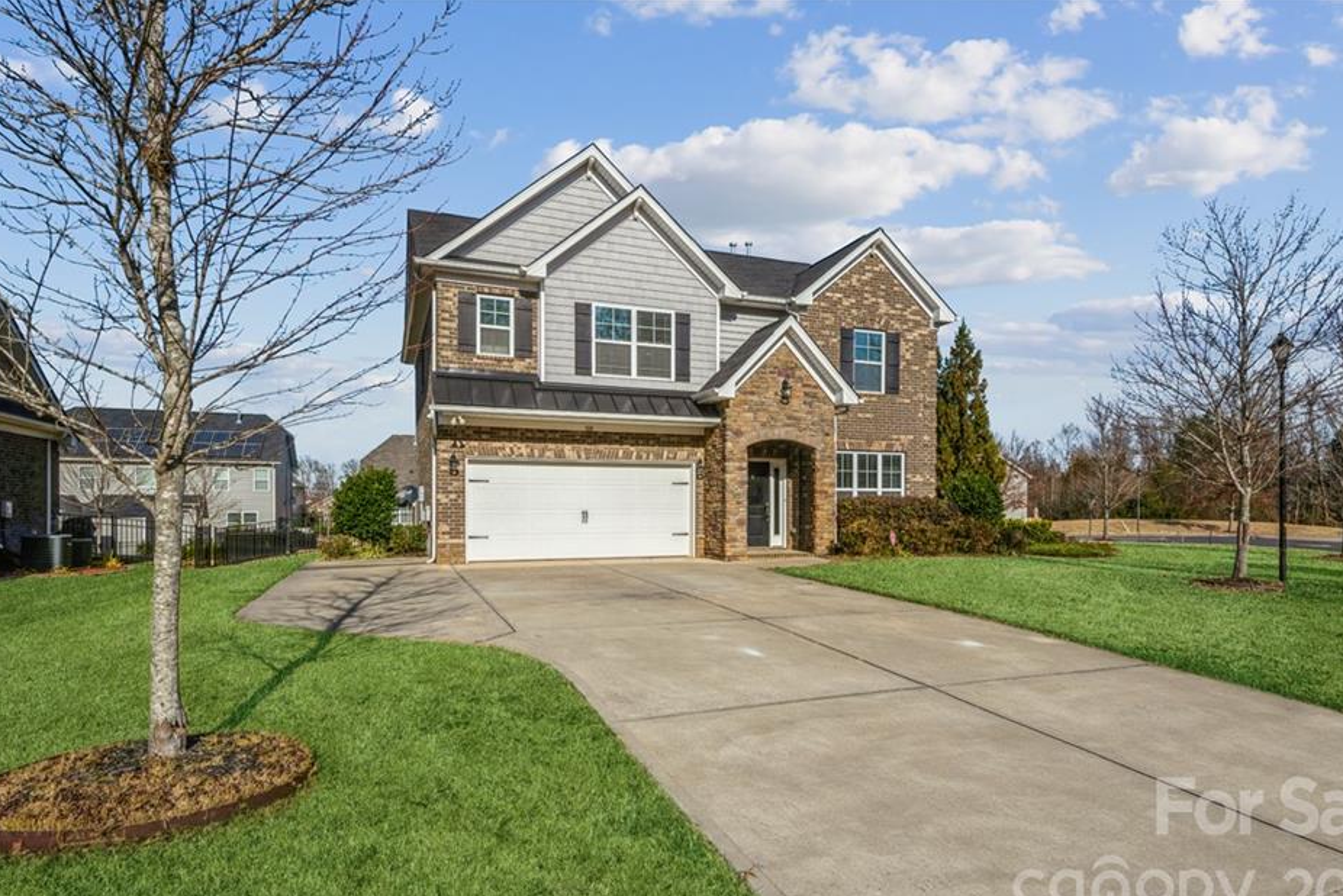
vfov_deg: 59.4
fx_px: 784
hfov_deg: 81.1
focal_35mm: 21
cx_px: 705
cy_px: 492
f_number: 11
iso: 200
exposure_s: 1/1250
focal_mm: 19
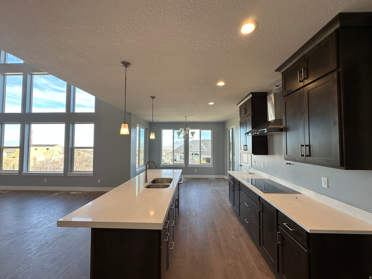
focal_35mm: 14
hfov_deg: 102.1
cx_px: 186
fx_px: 150
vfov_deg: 85.7
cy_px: 140
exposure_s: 1/120
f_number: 2.2
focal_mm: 2.22
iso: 50
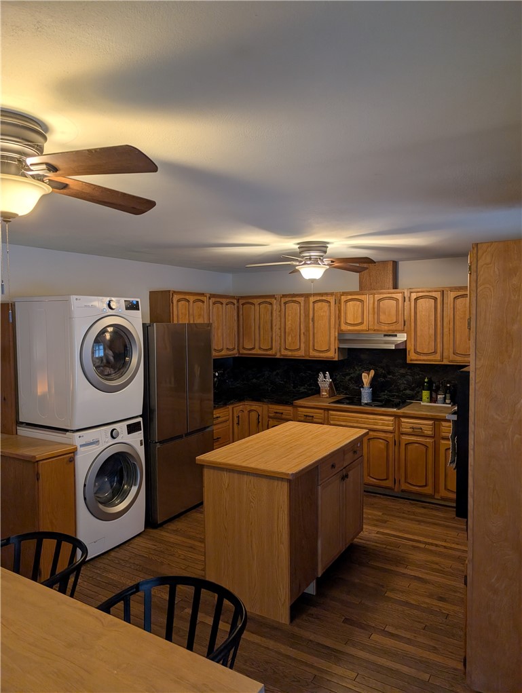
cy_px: 346
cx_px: 261
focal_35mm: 24
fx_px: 481
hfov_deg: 56.9
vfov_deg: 71.5
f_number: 1.68
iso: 30
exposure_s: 1/71.1
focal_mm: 6.9
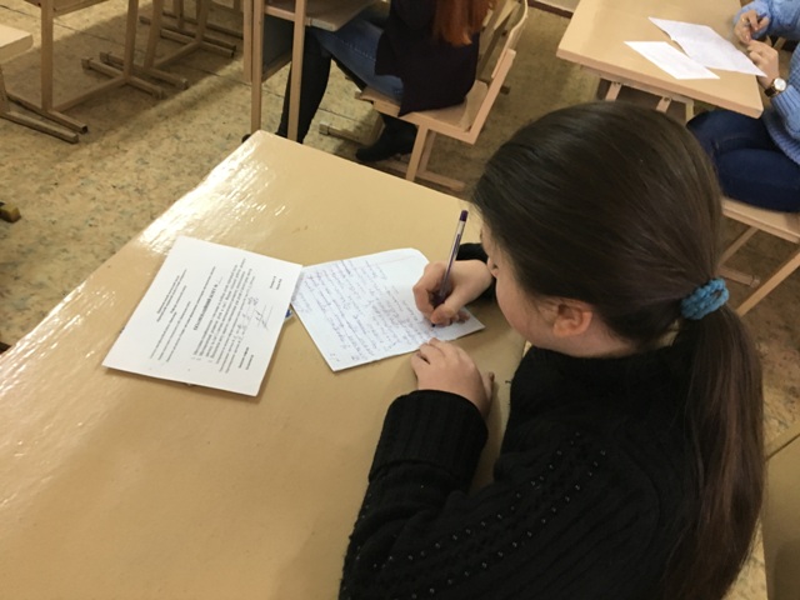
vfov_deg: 48.2
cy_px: 300
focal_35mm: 29
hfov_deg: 61.7
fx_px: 670
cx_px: 400
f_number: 2.2
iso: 160
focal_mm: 4.15
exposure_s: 1/33
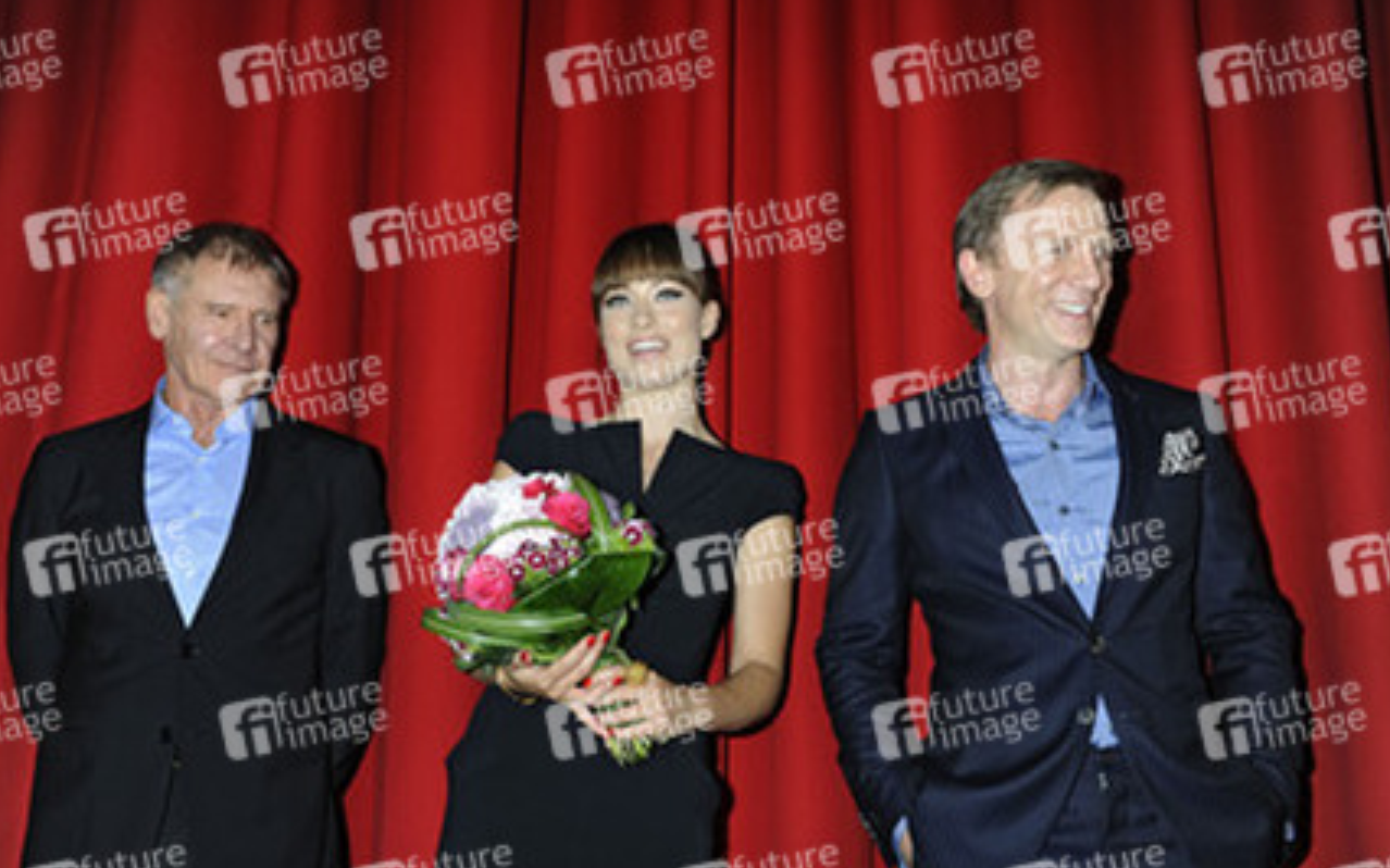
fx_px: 1553
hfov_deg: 48.2
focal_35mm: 41
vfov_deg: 31.2
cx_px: 674
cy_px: 476
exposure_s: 1/250
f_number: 6.3
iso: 400
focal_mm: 38
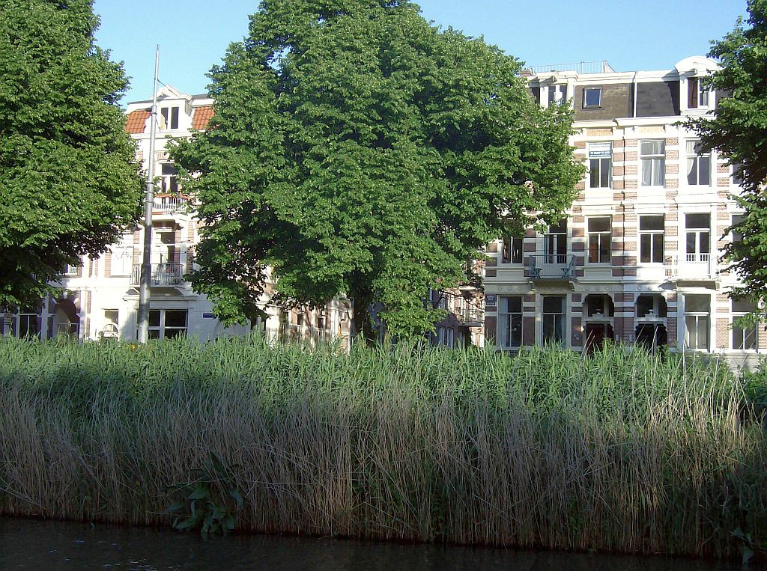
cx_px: 384
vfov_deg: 26.0
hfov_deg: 34.4
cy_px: 286
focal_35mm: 56
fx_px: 1238
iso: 100
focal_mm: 9.3
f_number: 5.6
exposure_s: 1/217
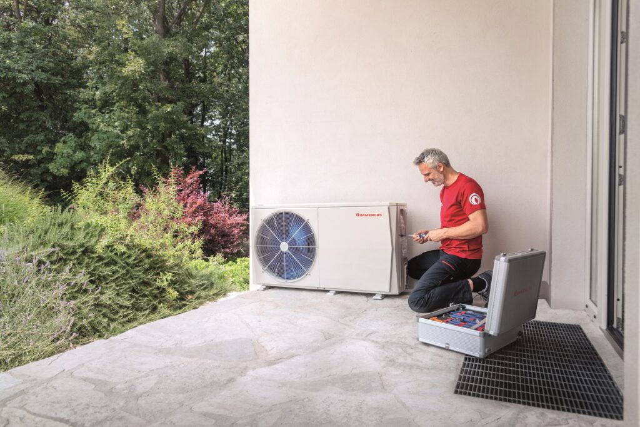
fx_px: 427
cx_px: 320
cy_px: 214
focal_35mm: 24
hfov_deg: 73.7
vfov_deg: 53.1
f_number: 5.6
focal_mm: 24
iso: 400
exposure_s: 1/1250
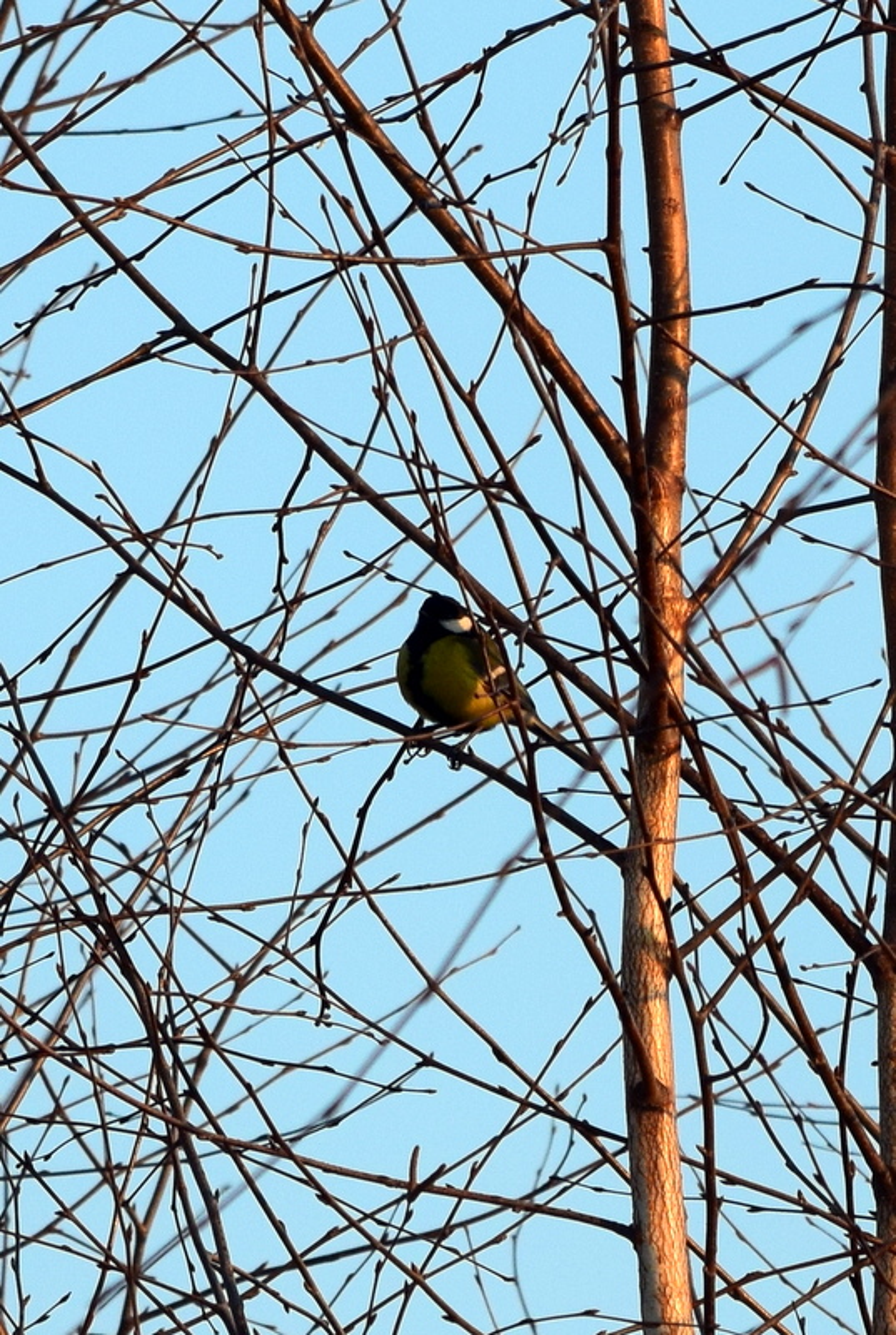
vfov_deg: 7.6
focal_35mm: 270
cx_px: 448
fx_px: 10032
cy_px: 668
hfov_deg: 5.1
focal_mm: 180
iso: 400
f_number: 11
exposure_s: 1/400
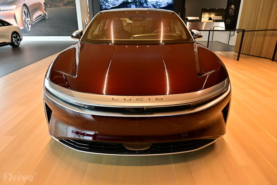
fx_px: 185
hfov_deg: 73.8
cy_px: 92
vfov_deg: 53.1
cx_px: 138
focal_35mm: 24
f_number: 4
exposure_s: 1/60
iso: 400
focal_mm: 16
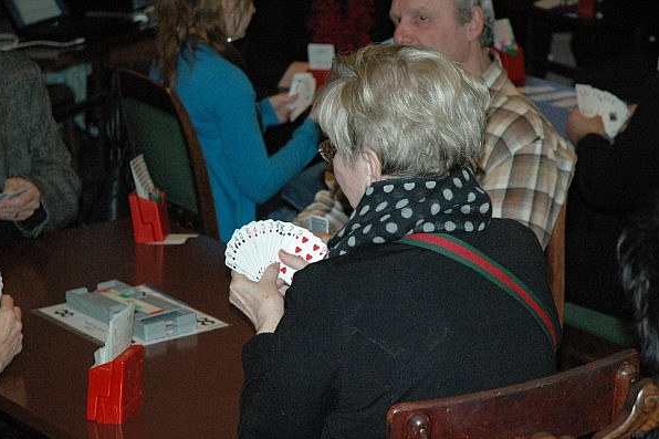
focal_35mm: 106
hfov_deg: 19.3
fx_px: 1940
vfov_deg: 12.9
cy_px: 220
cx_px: 327
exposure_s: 1/60
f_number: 5
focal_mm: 70
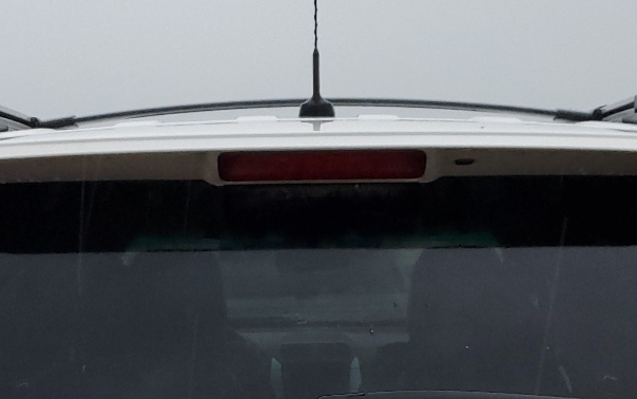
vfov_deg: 16.6
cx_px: 349
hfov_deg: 28.2
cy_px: 554
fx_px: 1268
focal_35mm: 73
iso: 121
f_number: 1.5
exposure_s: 1/60.2
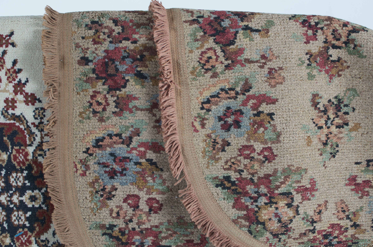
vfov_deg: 25.2
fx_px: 553
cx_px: 185
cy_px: 123
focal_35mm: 54
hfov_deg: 37.3
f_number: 6.3
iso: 100
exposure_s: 1/160
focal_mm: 35
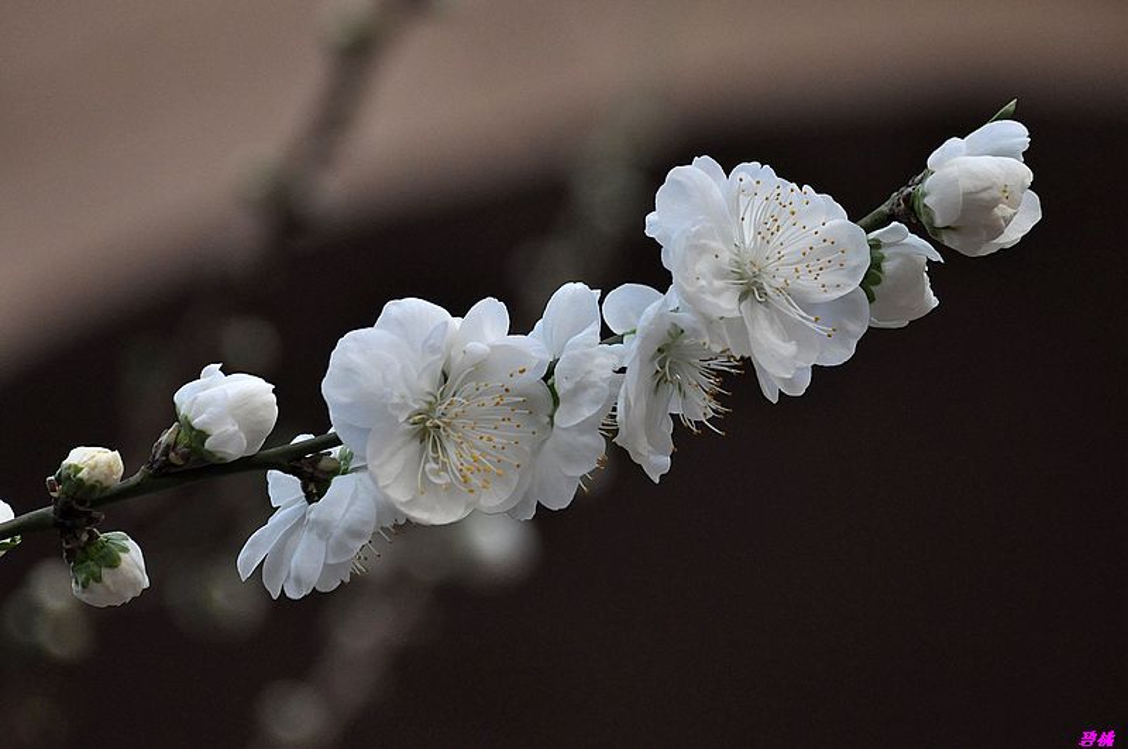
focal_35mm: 450
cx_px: 564
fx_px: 14080
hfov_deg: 4.6
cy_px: 374
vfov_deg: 3.0
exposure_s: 1/160
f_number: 5.6
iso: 800
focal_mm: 300
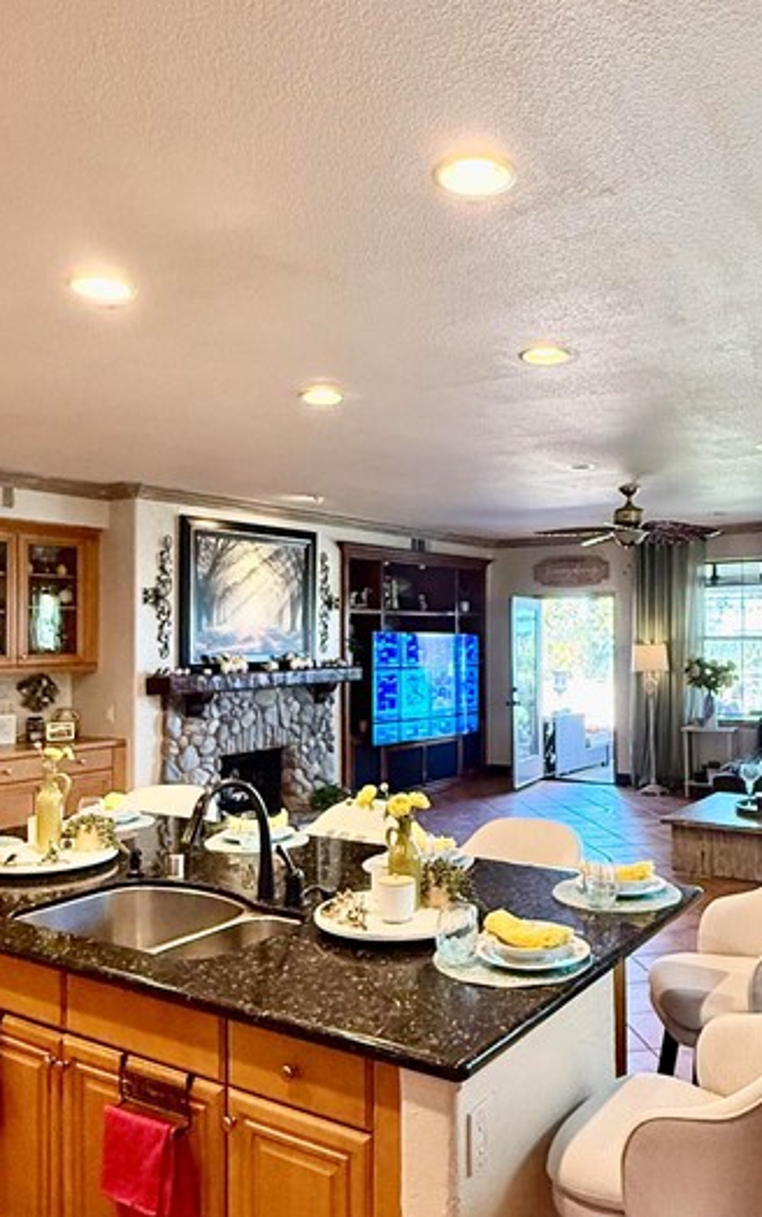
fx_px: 963
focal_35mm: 29
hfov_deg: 42.7
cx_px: 493
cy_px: 620
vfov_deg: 64.6
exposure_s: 1/99
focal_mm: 2.22
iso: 320
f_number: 2.2
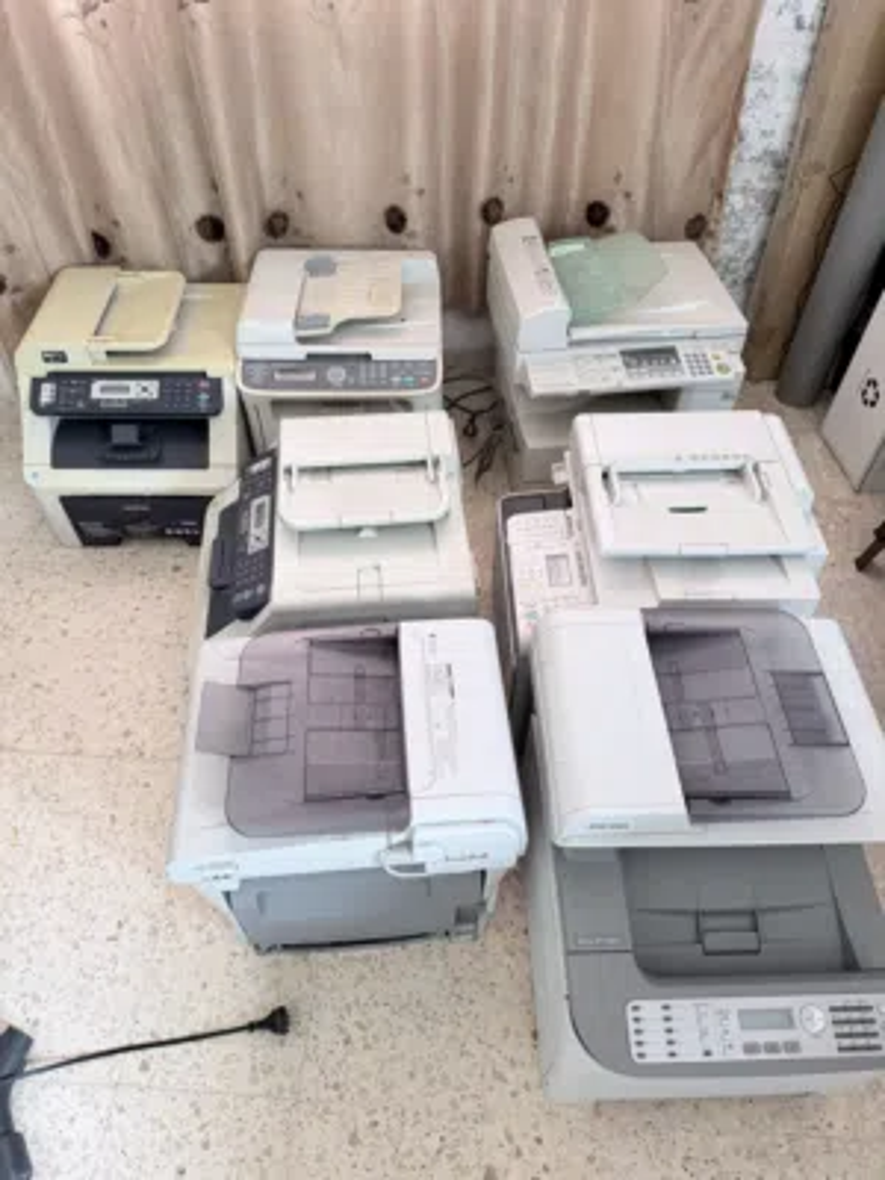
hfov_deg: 56.8
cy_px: 590
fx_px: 818
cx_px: 442
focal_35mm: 24
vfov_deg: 71.6
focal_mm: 6.76
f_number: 1.78
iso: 400
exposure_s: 1/60
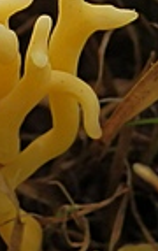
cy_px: -105
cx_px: -49
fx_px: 1501
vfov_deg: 9.3
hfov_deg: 6.0
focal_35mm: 219
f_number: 3.9
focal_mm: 6.7
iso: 80
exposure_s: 1/320
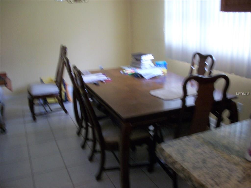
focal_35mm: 35
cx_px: 126
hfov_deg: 52.6
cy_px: 94
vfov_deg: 40.7
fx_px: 254
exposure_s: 1/8
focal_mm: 6.3
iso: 250
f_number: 3.1
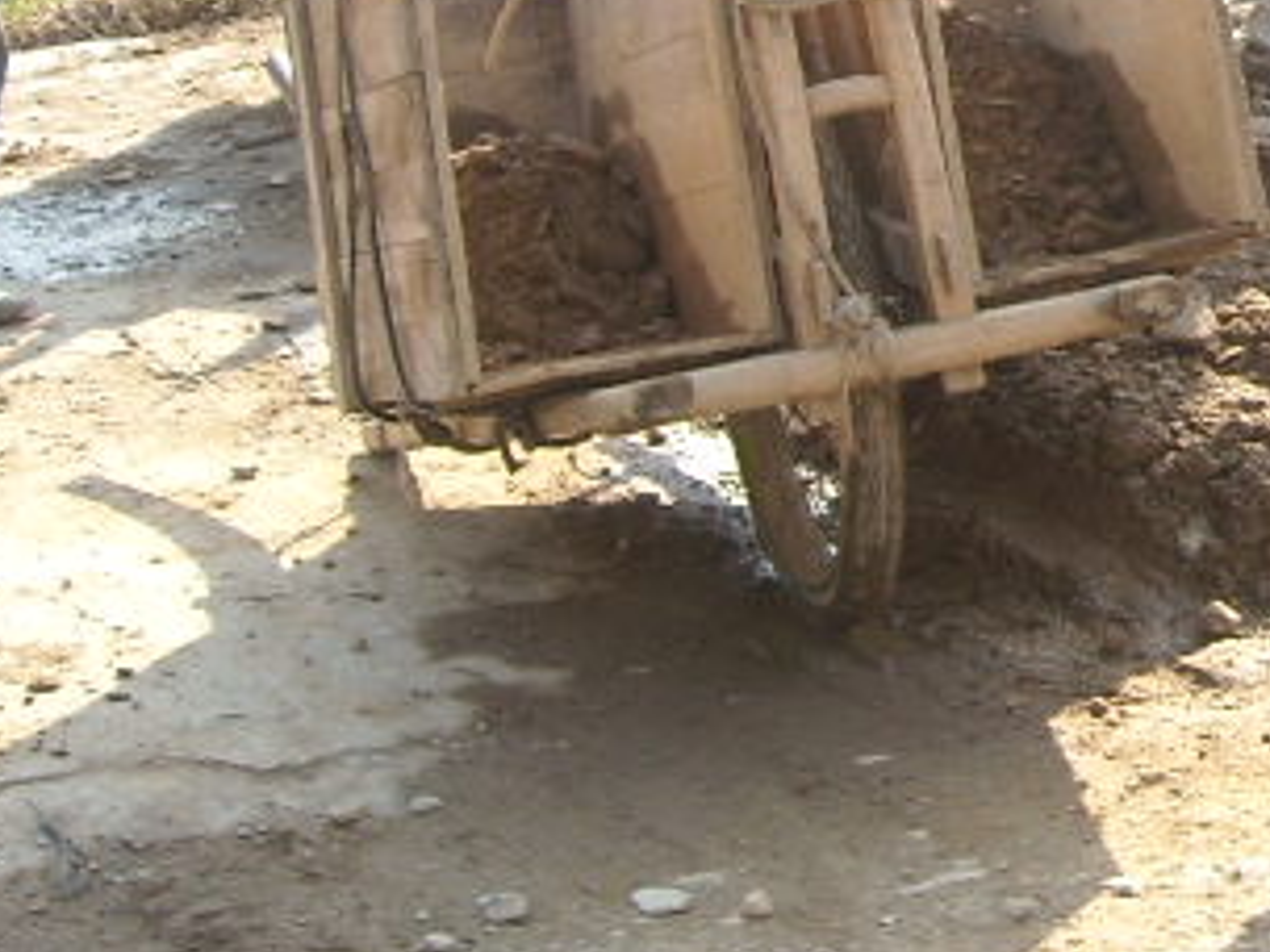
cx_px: 1842
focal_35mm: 118
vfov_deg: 12.2
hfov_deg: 15.5
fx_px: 4329
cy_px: -230
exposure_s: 1/239
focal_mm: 5.7
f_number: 2.8
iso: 64
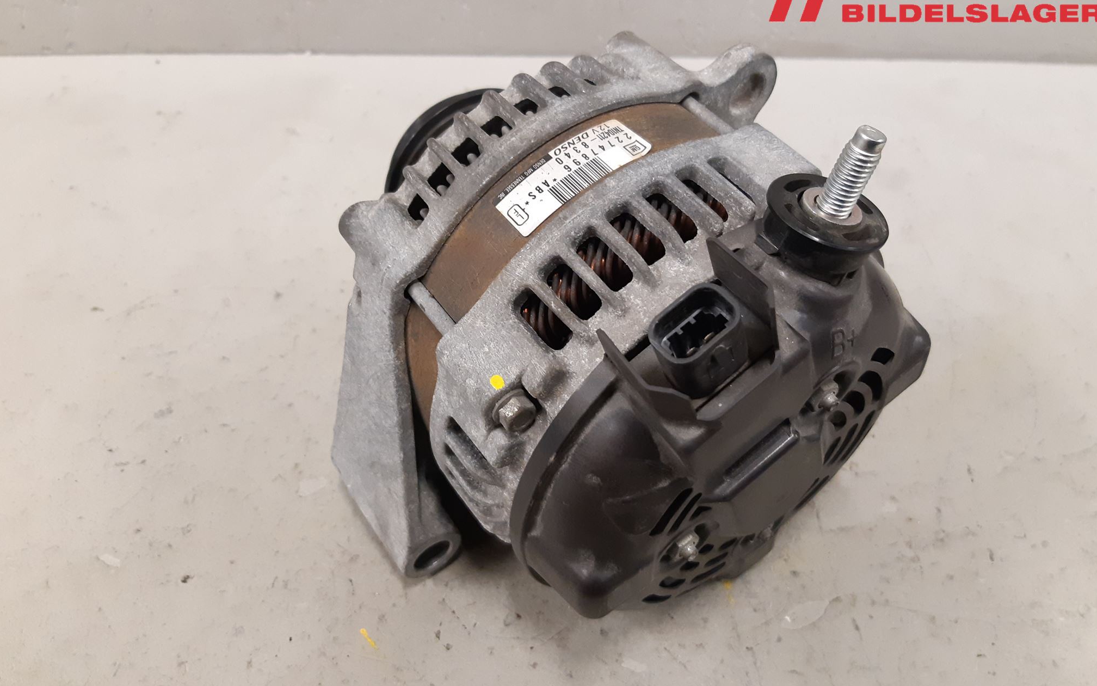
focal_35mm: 28
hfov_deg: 66.5
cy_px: 348
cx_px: 546
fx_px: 837
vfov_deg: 44.5
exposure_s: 1/50
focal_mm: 3.93
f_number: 1.7
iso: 250
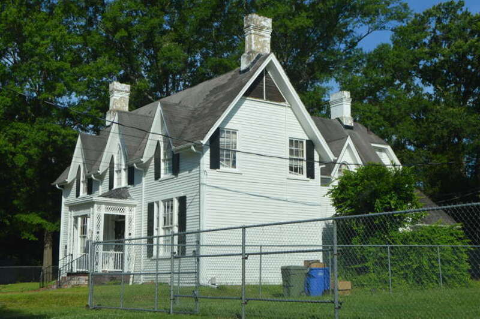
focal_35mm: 42
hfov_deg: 46.4
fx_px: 560
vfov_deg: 31.8
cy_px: 160
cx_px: 240
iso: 100
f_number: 9
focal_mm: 28
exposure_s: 1/320
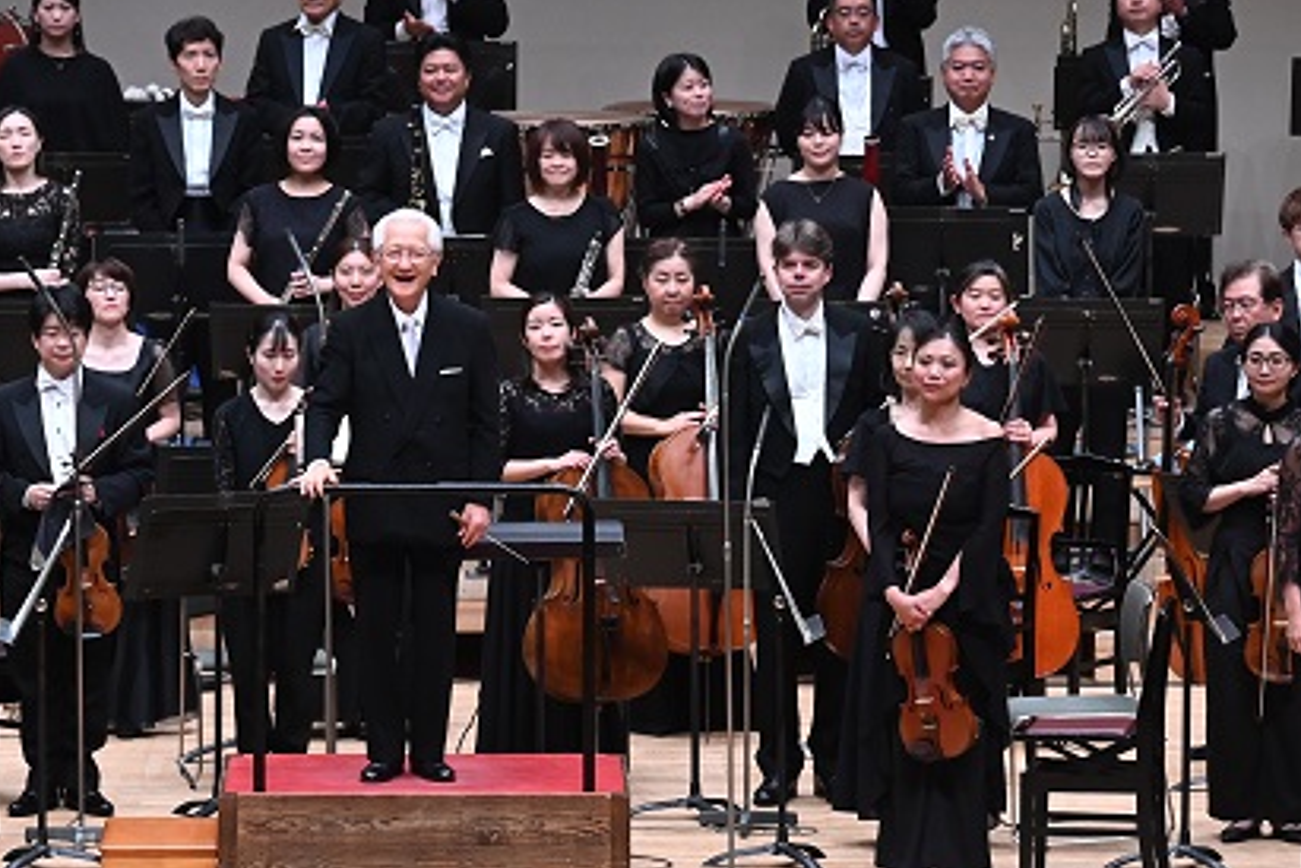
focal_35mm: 263
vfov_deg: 5.2
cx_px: 427
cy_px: 412
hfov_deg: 7.8
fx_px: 9504
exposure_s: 1/125
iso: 2500
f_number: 7.1
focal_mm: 120
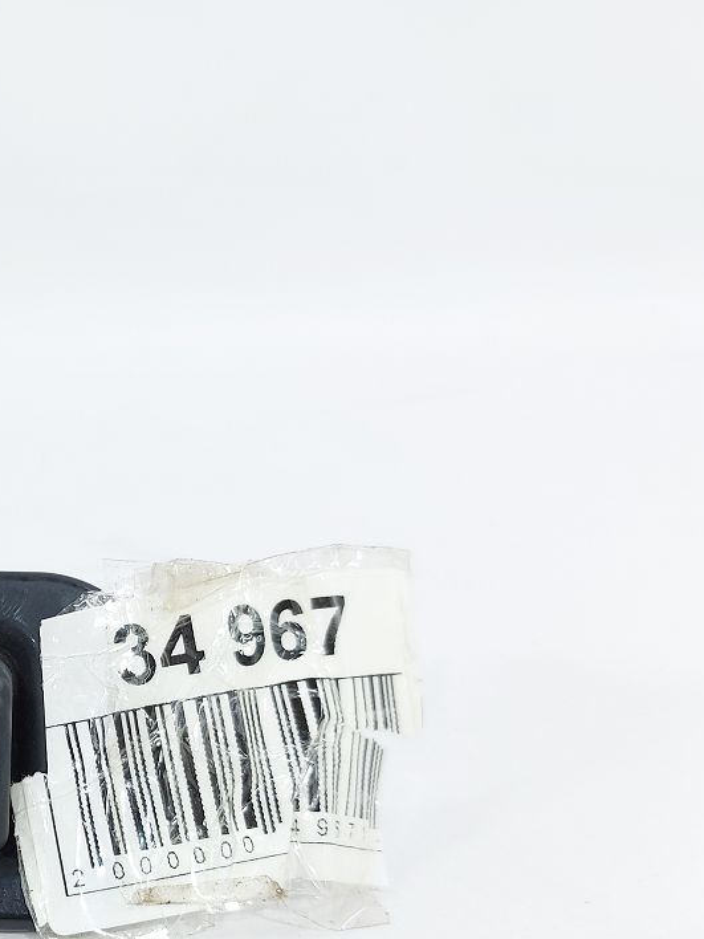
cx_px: -34
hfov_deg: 28.5
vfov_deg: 39.5
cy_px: 686
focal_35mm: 47
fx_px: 1274
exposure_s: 1/50
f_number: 1.8
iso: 64
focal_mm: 5.23
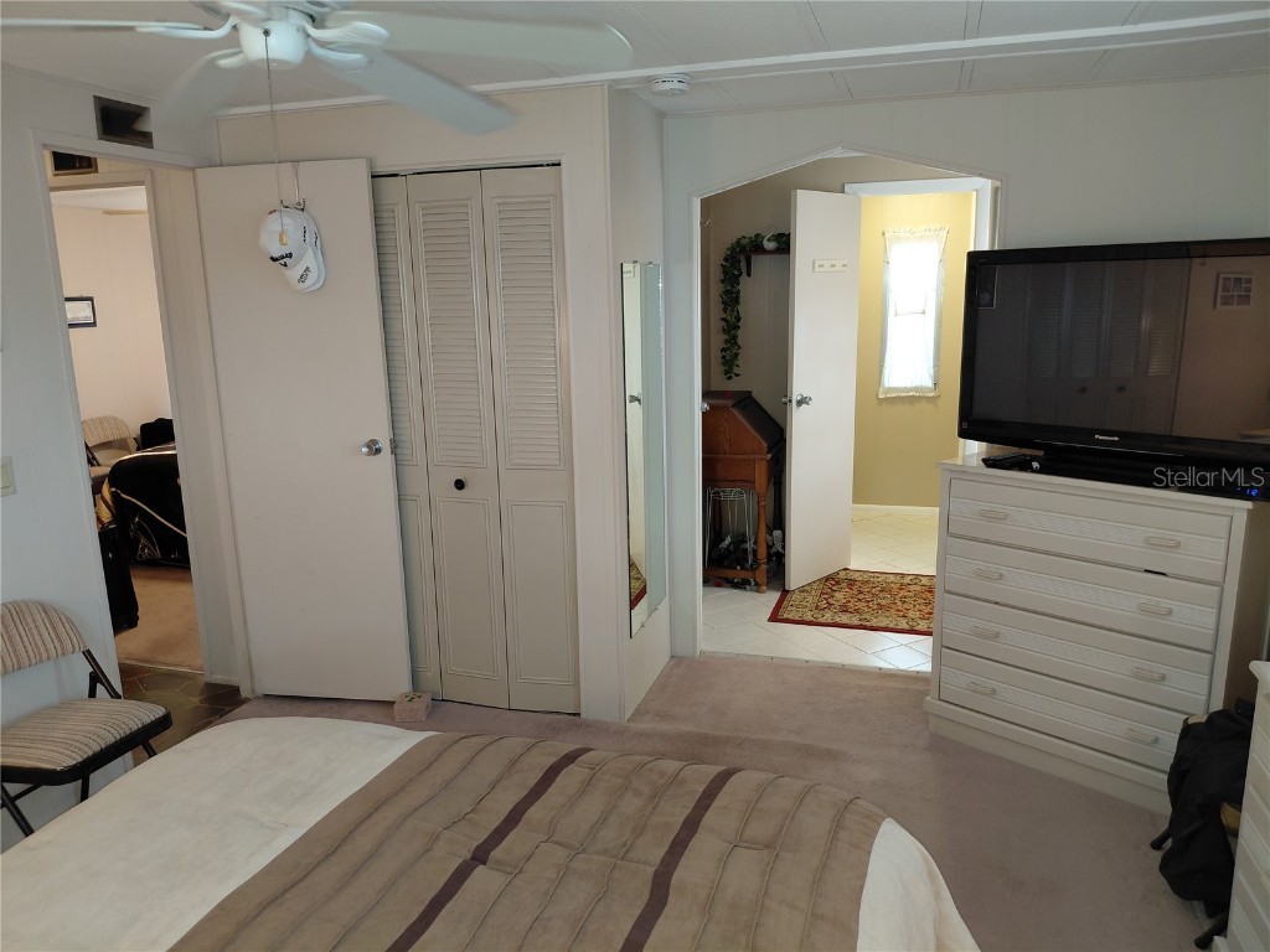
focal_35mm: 25
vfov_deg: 54.9
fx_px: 917
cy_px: 476
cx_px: 635
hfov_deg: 69.4
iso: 250
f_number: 1.8
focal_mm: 4.69
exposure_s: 1/60
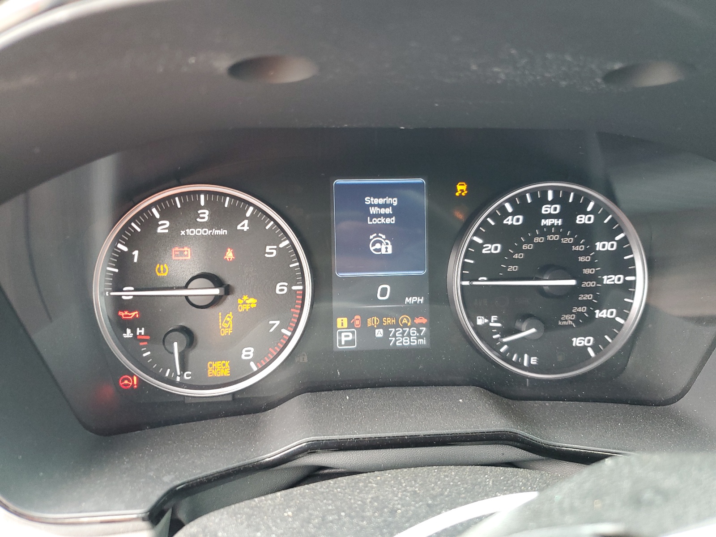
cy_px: 268
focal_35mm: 26
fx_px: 538
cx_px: 358
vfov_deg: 53.1
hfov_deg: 67.3
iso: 134
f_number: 1.5
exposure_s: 1/50
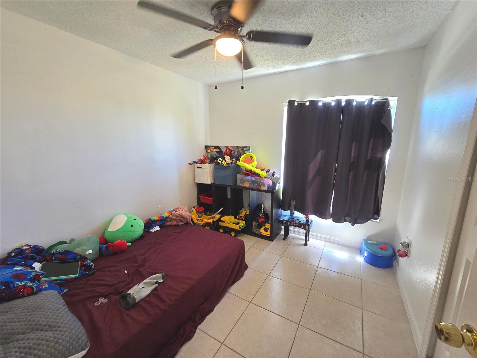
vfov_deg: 89.9
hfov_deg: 106.2
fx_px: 179
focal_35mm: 13
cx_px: 238
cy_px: 179
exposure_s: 1/60
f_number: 2.2
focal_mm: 2.2
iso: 250
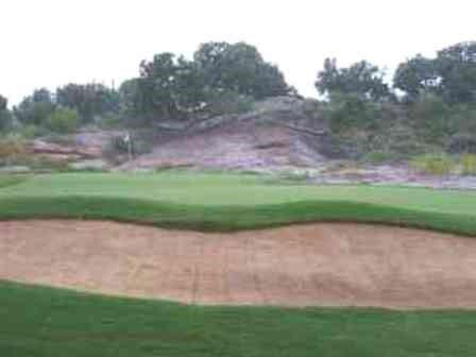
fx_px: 880
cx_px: 238
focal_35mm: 64
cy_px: 178
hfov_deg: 30.3
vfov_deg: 22.9
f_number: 3.2
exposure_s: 1/350
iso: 80
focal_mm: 10.7
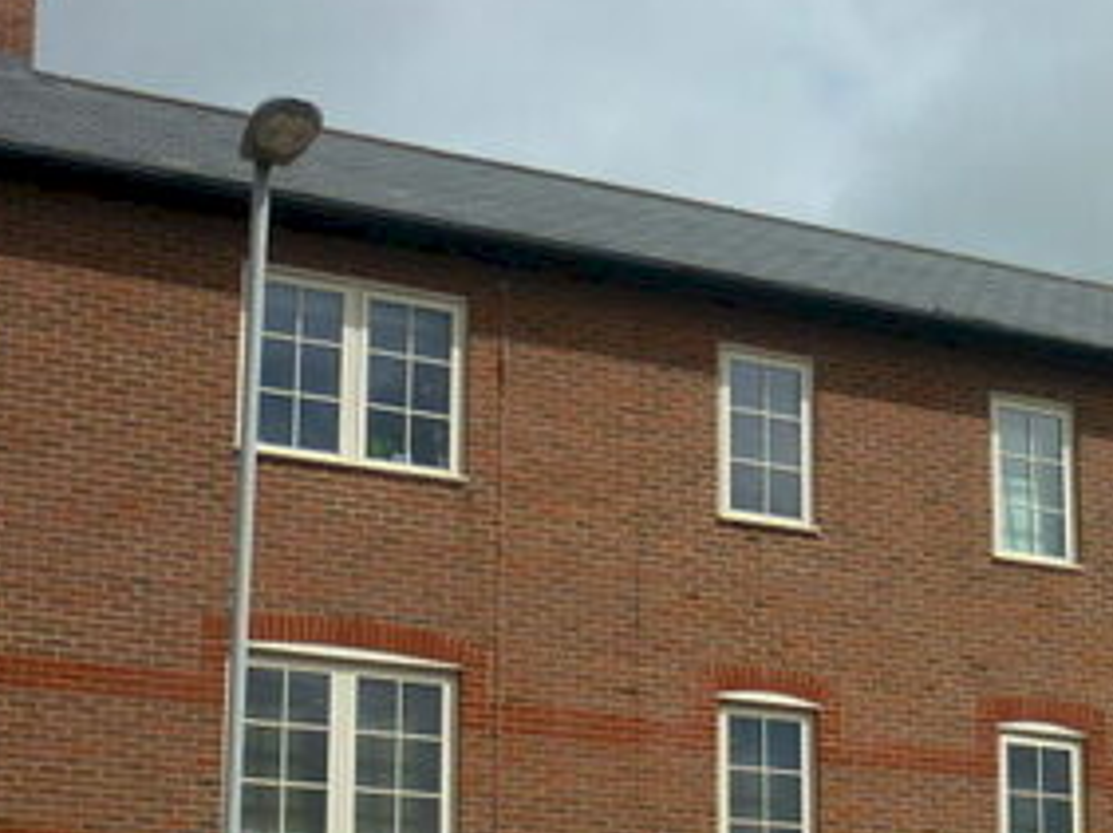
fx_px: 2634
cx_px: 884
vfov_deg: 17.7
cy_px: 760
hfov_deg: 23.5
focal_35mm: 82
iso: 80
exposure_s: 1/320
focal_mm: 5.5
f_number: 8
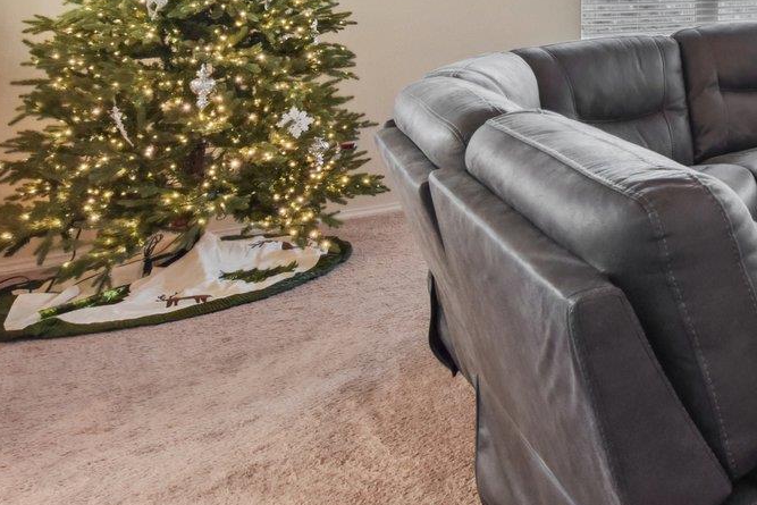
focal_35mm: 43
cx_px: 993
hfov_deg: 33.0
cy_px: -56
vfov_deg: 28.3
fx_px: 904
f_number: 8
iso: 450
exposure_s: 1/15
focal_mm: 14
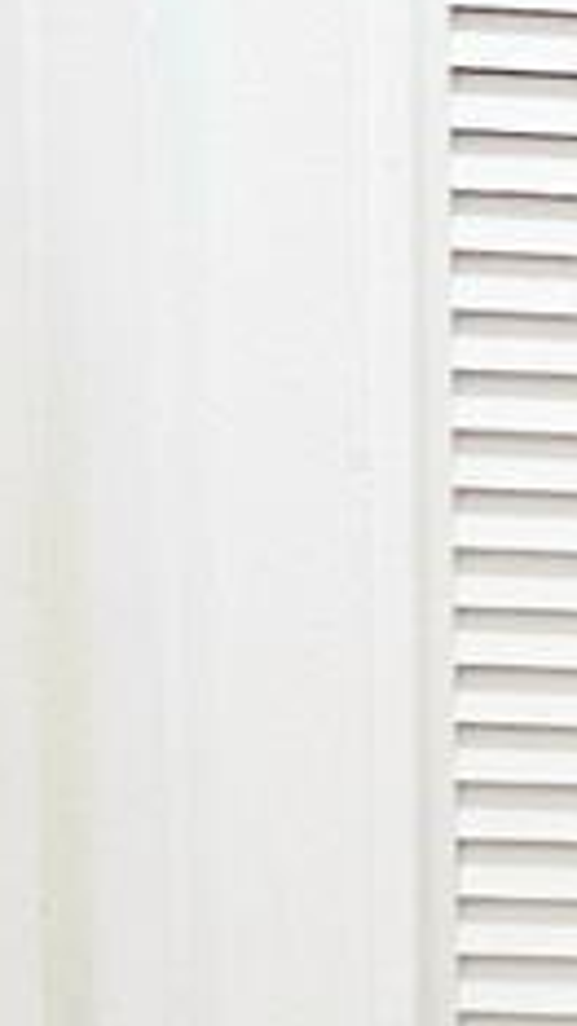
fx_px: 2476
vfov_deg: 22.9
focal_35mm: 91
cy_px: 916
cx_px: 1337
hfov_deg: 11.3
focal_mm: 2.2
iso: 64
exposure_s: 1/60.2
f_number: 2.2
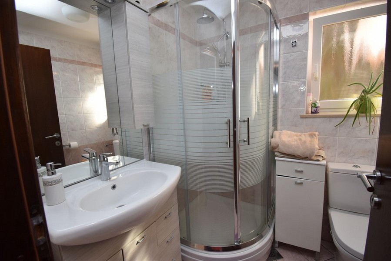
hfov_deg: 100.4
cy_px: 130
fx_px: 163
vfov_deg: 77.4
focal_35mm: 15
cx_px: 196
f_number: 4.5
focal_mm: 10
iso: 500
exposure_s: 1/250
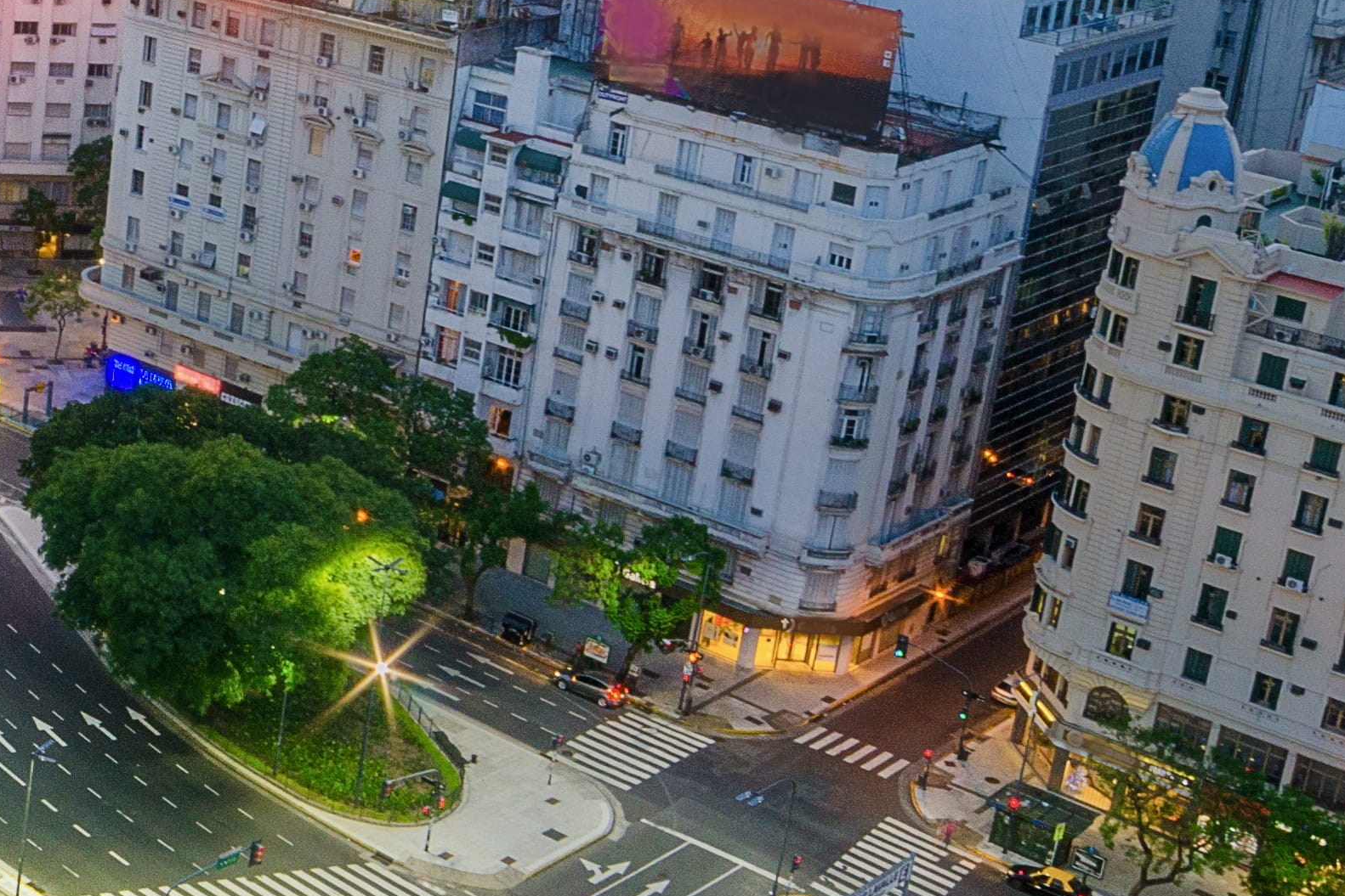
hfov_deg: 25.7
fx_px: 2429
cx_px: -480
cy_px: 182
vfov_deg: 20.7
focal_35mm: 65
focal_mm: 14
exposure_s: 1
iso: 100
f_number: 16
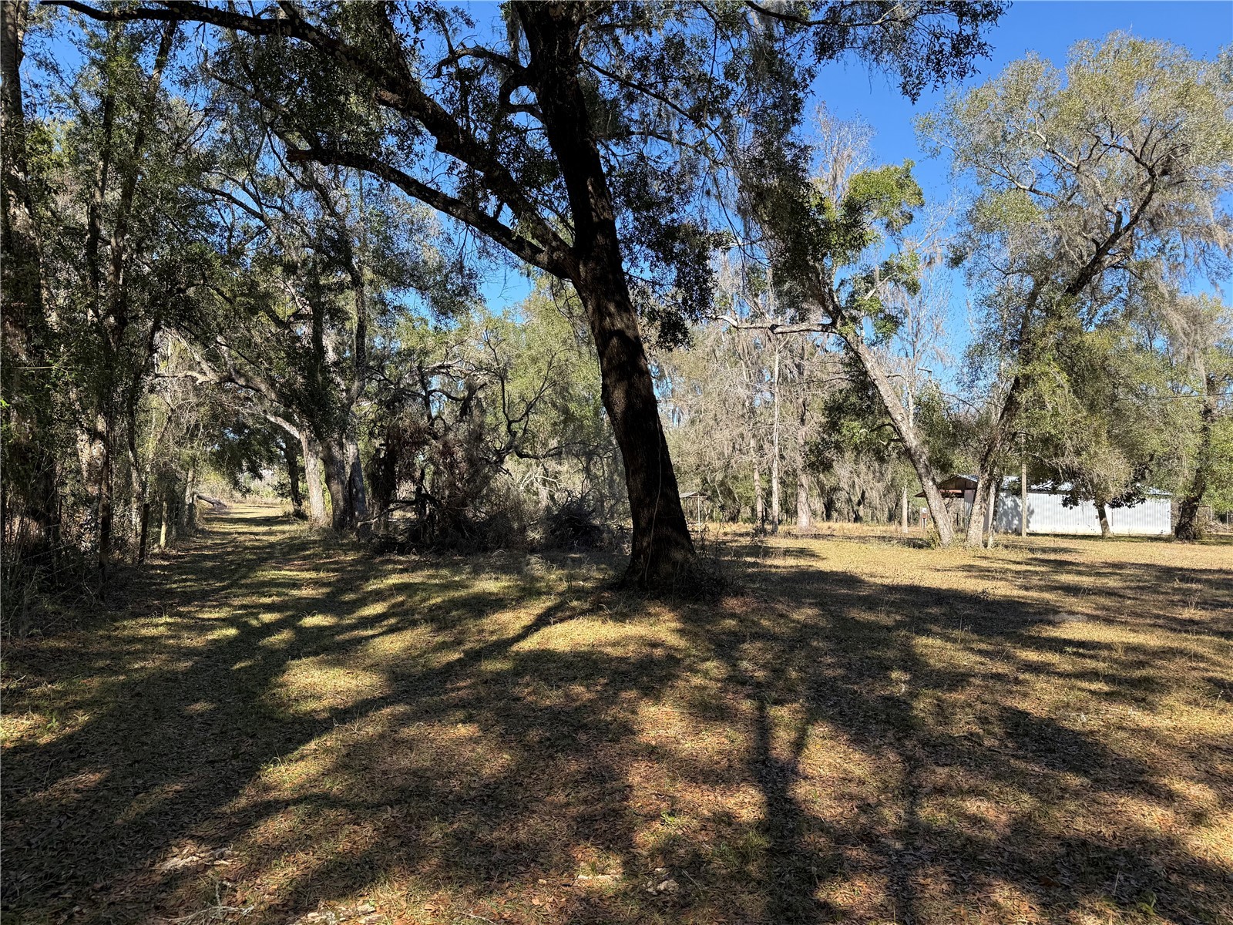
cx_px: 616
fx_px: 855
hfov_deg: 71.6
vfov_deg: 56.8
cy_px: 462
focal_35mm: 24
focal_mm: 6.76
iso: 80
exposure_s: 1/1292
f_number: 1.78
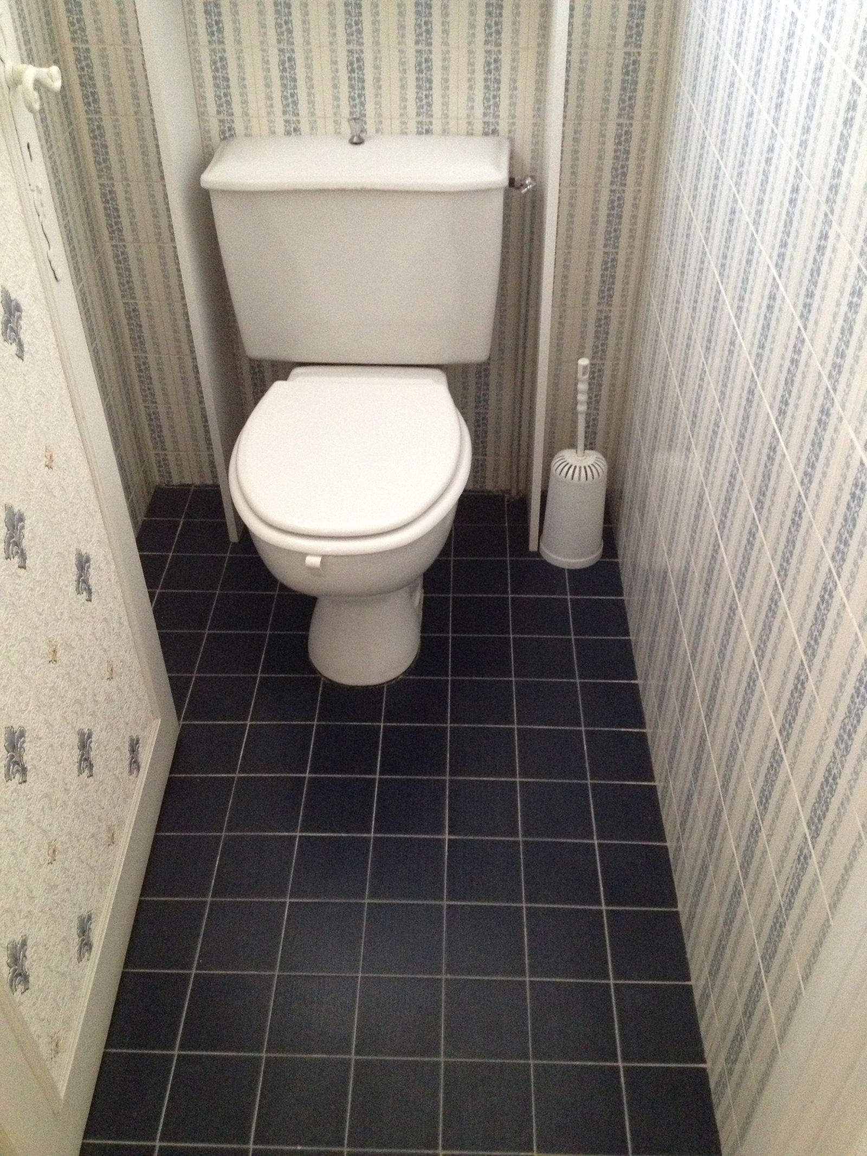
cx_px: 434
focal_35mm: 35
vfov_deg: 52.6
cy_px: 578
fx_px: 1169
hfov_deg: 40.7
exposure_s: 1/15
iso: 500
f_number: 2.4
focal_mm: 4.28
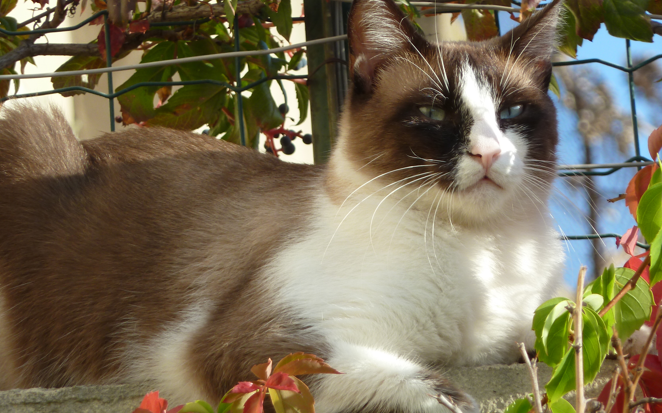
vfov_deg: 3.4
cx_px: 333
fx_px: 7000
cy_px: 180
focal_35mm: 388
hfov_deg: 5.4
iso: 80
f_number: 4.9
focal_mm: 49.2
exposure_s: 1/160
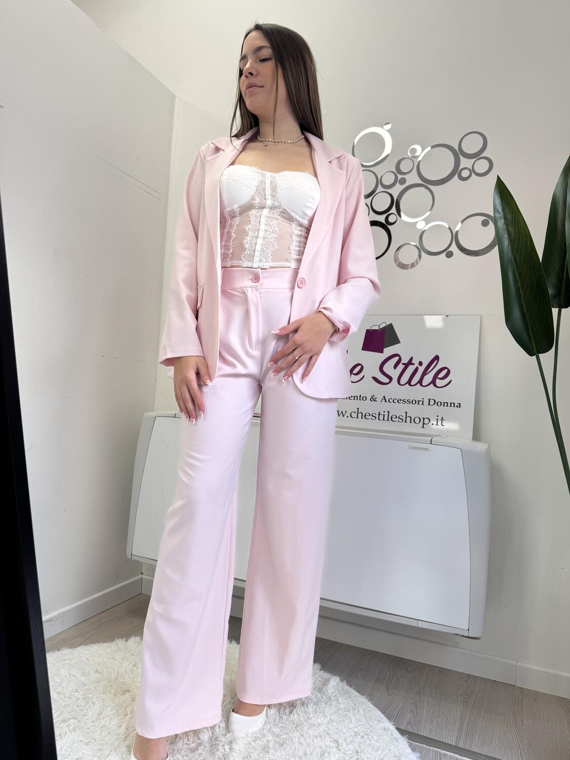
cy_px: 380
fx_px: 527
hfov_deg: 56.8
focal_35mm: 24
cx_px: 285
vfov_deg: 71.6
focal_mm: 6.76
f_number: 1.78
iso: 50
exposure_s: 1/125
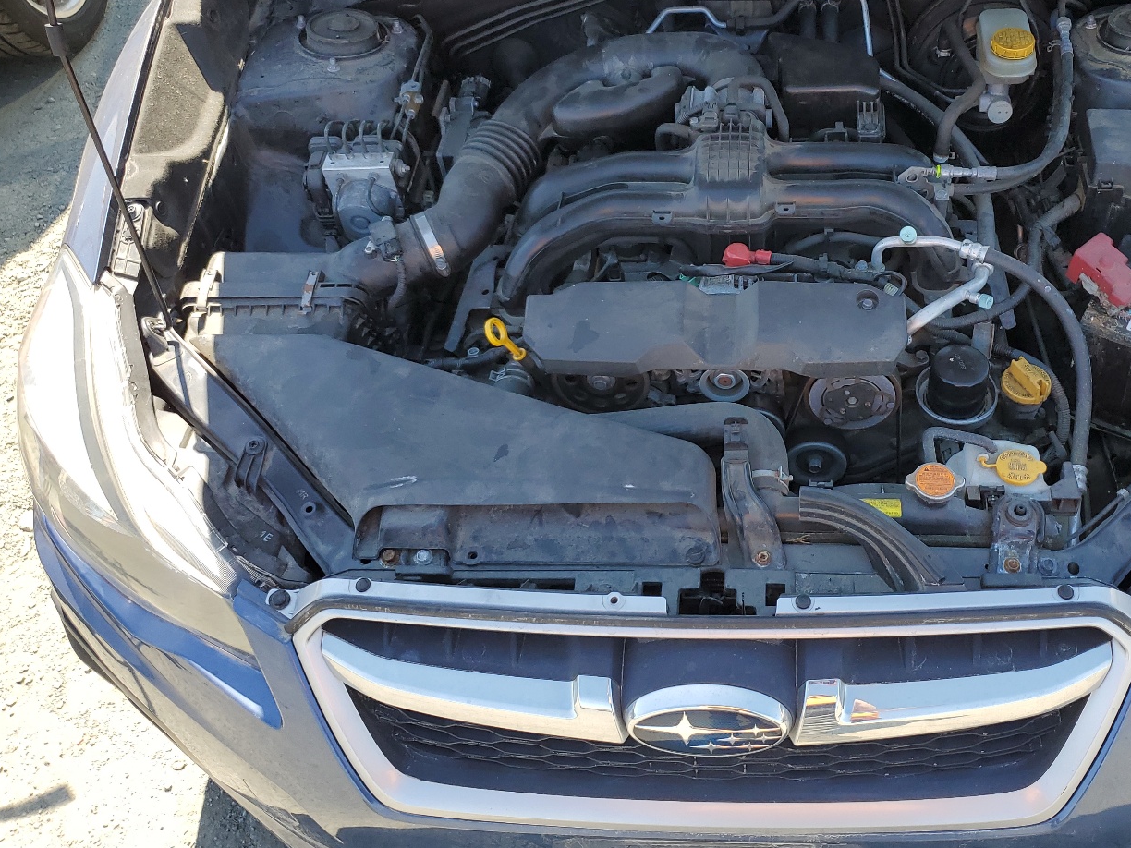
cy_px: 342
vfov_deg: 41.6
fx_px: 1111
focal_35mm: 34
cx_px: 736
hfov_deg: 53.1
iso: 50
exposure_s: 1/667
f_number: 1.5
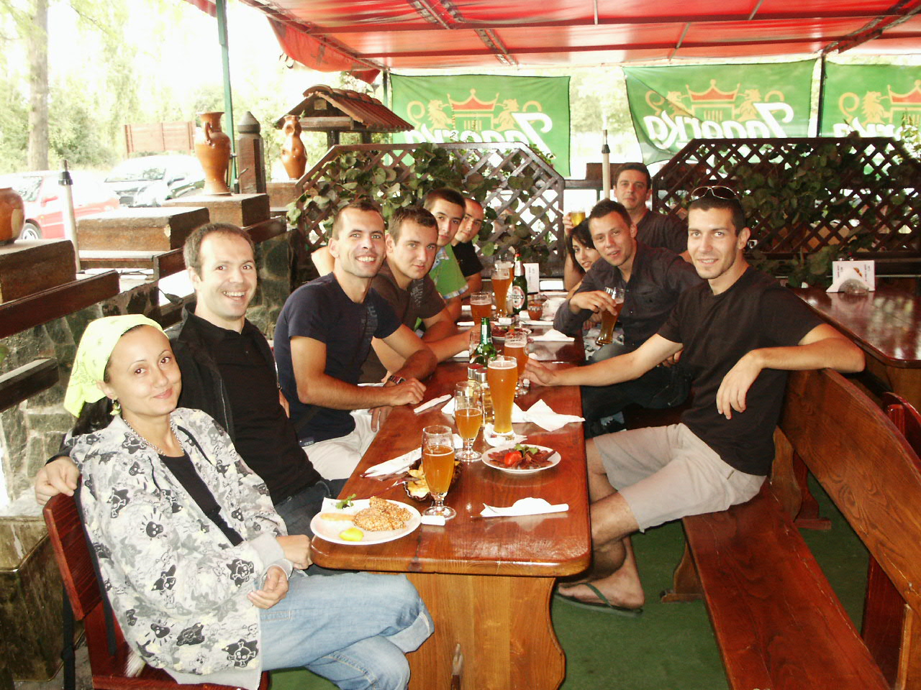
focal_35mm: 35
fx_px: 931
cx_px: 460
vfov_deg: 40.7
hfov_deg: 52.6
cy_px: 345
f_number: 3
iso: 200
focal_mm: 7.2
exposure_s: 1/45
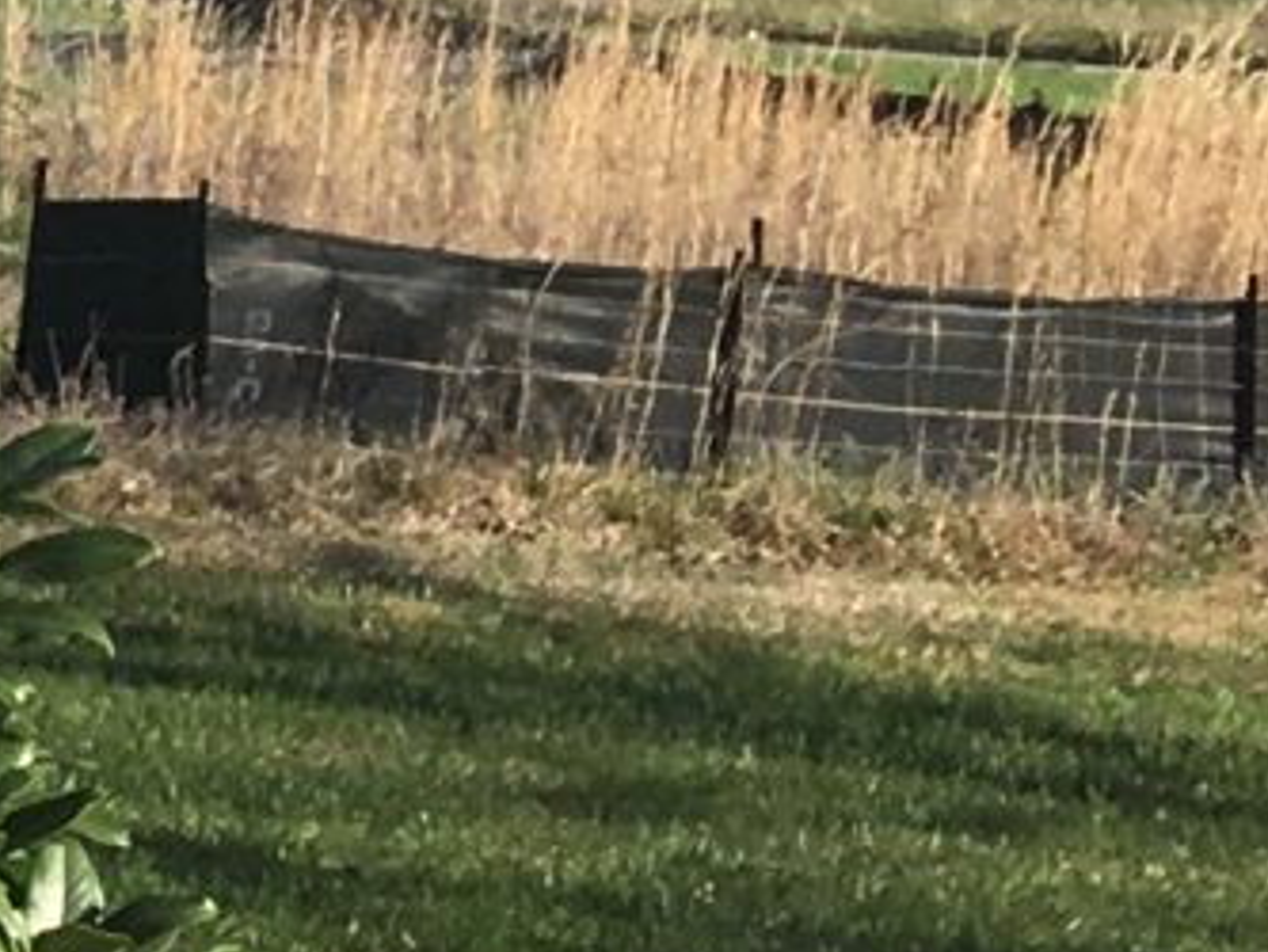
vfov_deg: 6.6
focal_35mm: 223
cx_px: -3454
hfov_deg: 7.1
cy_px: -99
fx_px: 8172
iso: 25
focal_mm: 4.15
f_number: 2.2
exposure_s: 1/864
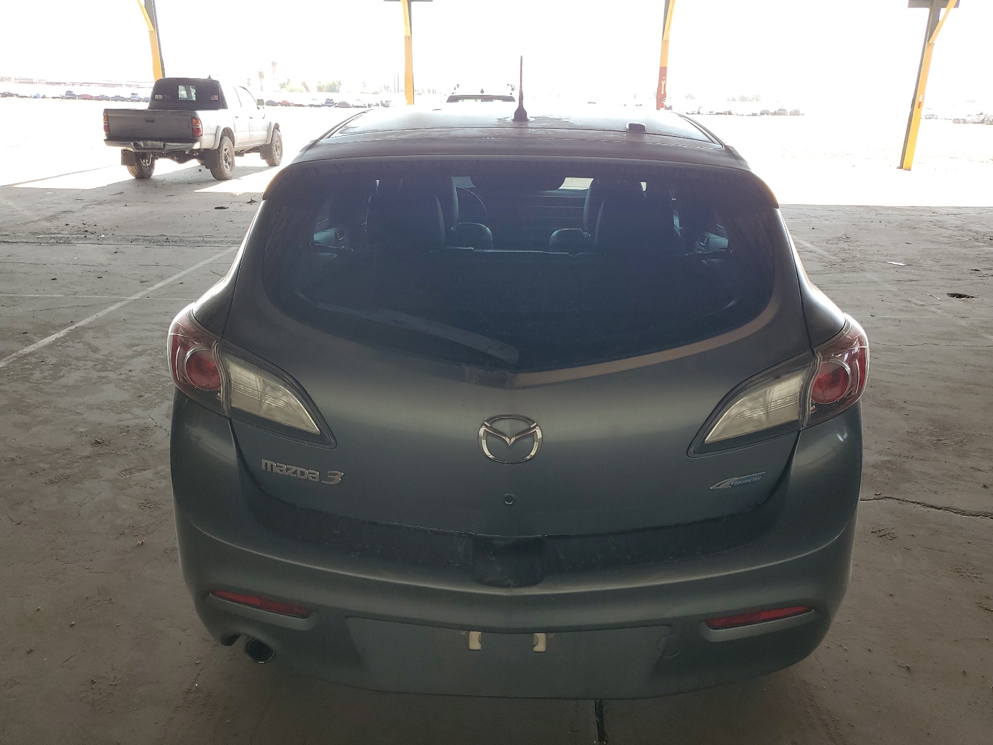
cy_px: 372
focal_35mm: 26
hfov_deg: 67.3
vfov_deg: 53.1
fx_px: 746
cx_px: 496
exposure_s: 1/222
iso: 50
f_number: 1.5
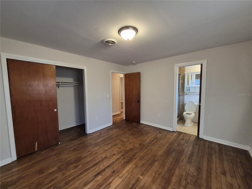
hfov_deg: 106.2
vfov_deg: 89.9
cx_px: 126
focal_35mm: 13
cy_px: 94
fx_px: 95
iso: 500
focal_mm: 1.74
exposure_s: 1/60
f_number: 2.2
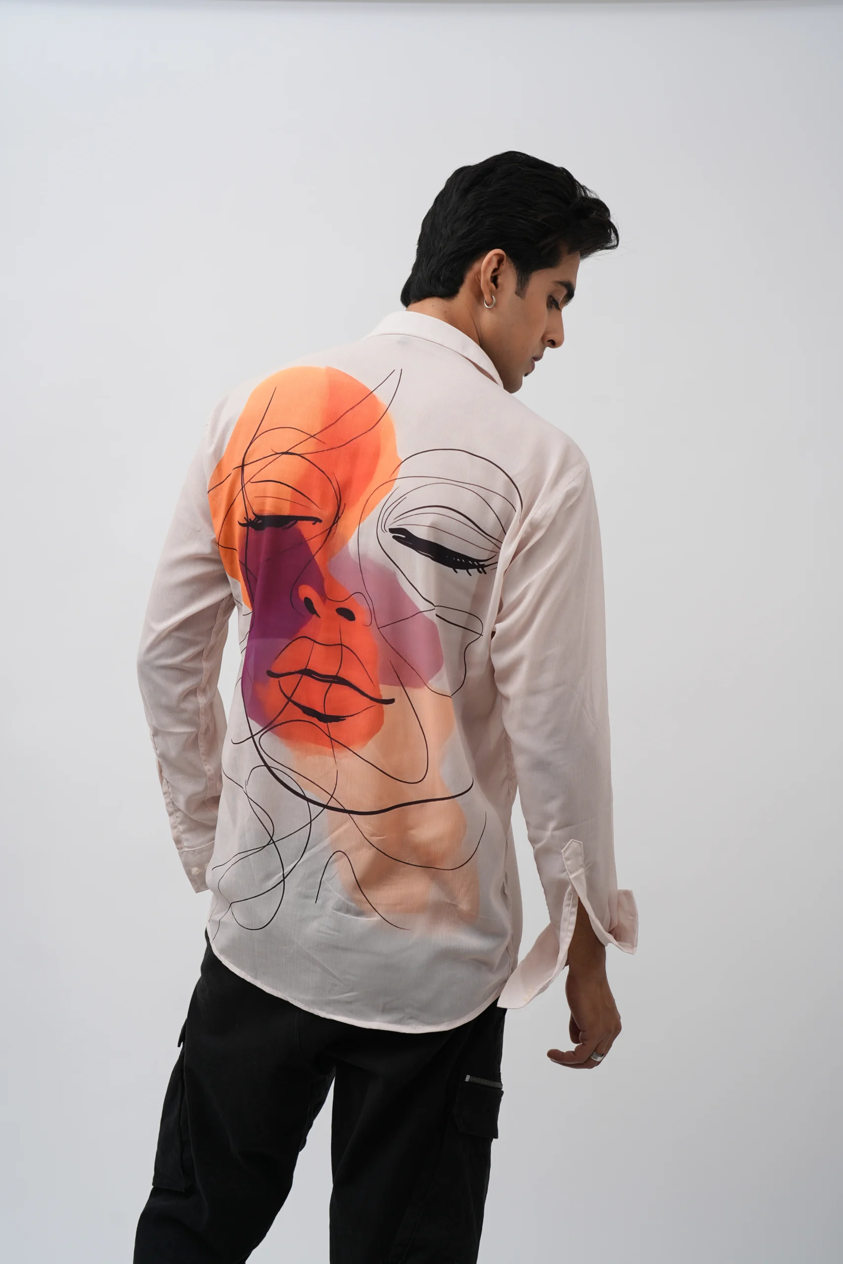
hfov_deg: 27.0
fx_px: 1756
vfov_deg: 39.6
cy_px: 632
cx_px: 422
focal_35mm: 50
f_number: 5.6
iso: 100
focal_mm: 50
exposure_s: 1/160
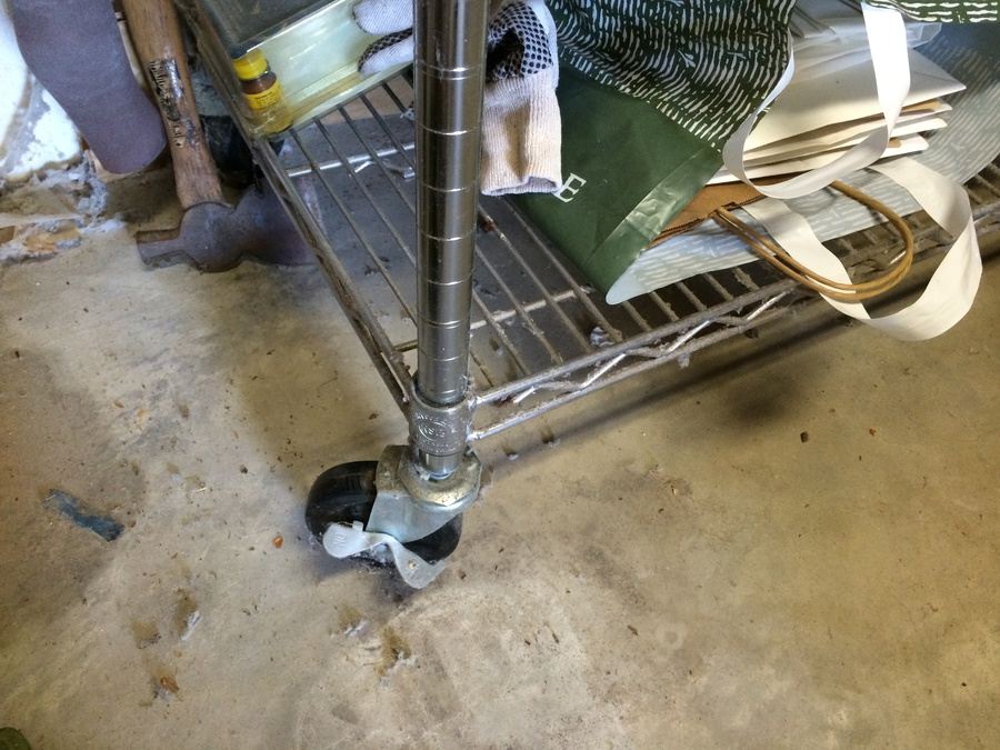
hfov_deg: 60.0
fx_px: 867
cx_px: 500
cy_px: 375
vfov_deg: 46.8
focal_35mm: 30
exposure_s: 1/30
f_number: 2.2
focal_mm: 4.12
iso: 250
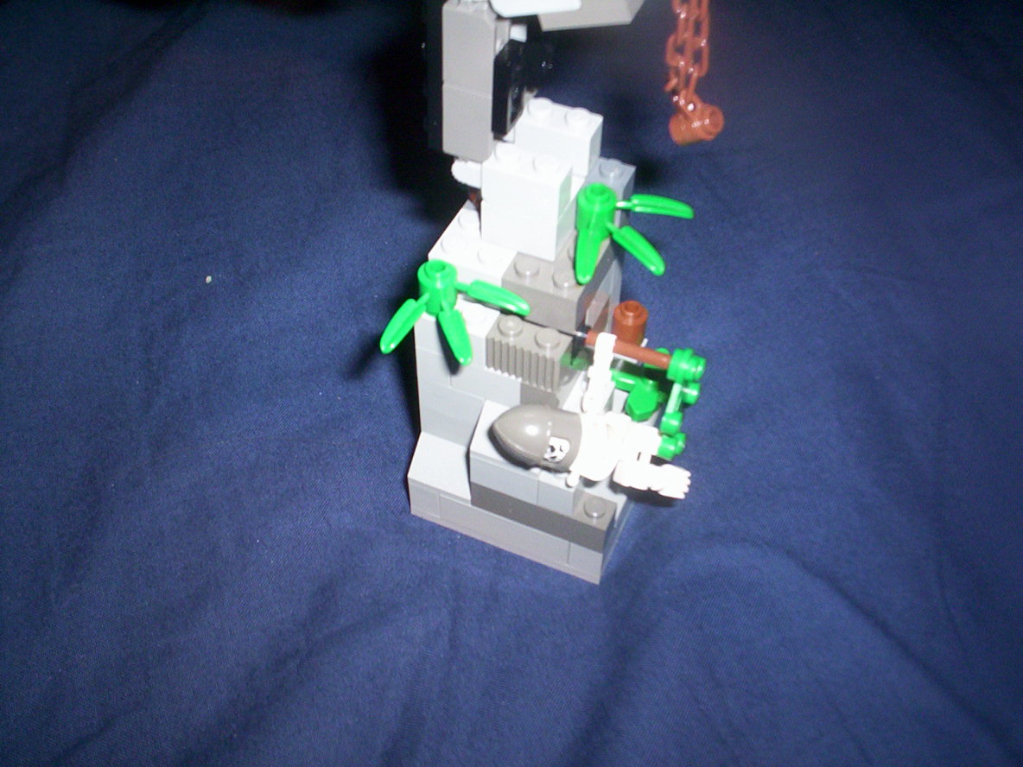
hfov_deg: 49.0
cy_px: 384
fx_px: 1123
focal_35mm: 38
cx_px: 512
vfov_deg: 37.7
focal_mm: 4.99
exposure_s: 1/60
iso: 140
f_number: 4.5
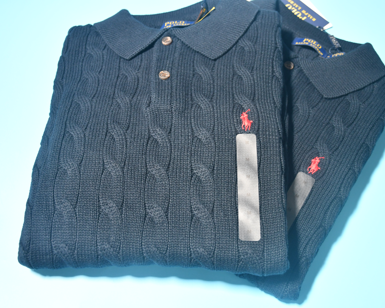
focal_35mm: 44
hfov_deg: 42.0
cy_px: 154
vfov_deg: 34.1
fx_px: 501
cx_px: 209
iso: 800
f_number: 3.8
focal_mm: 26
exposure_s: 1/125
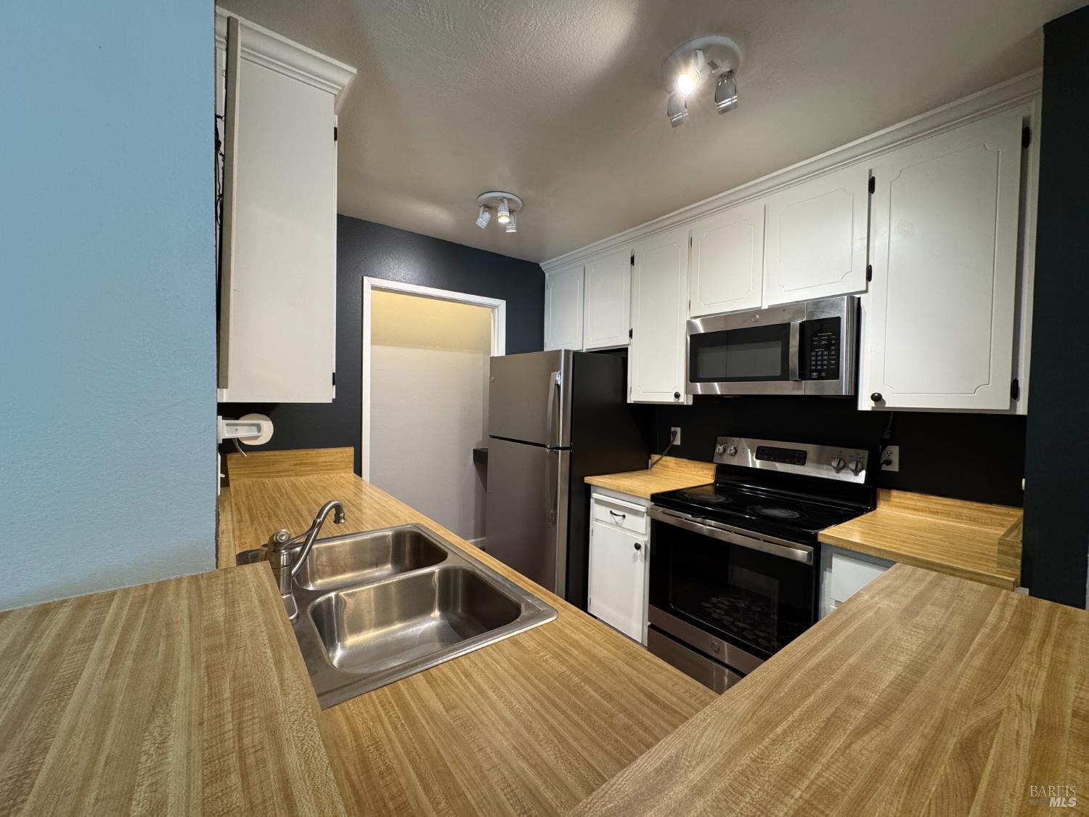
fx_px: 440
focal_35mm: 14
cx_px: 544
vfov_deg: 85.7
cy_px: 408
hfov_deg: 102.1
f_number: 2.2
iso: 200
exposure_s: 1/60
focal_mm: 2.22
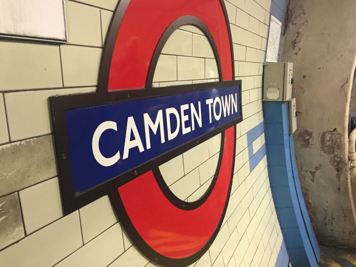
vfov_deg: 48.2
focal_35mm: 29
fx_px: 298
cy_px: 134
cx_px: 178
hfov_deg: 61.7
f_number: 2.2
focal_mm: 4.15
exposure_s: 1/17
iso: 250
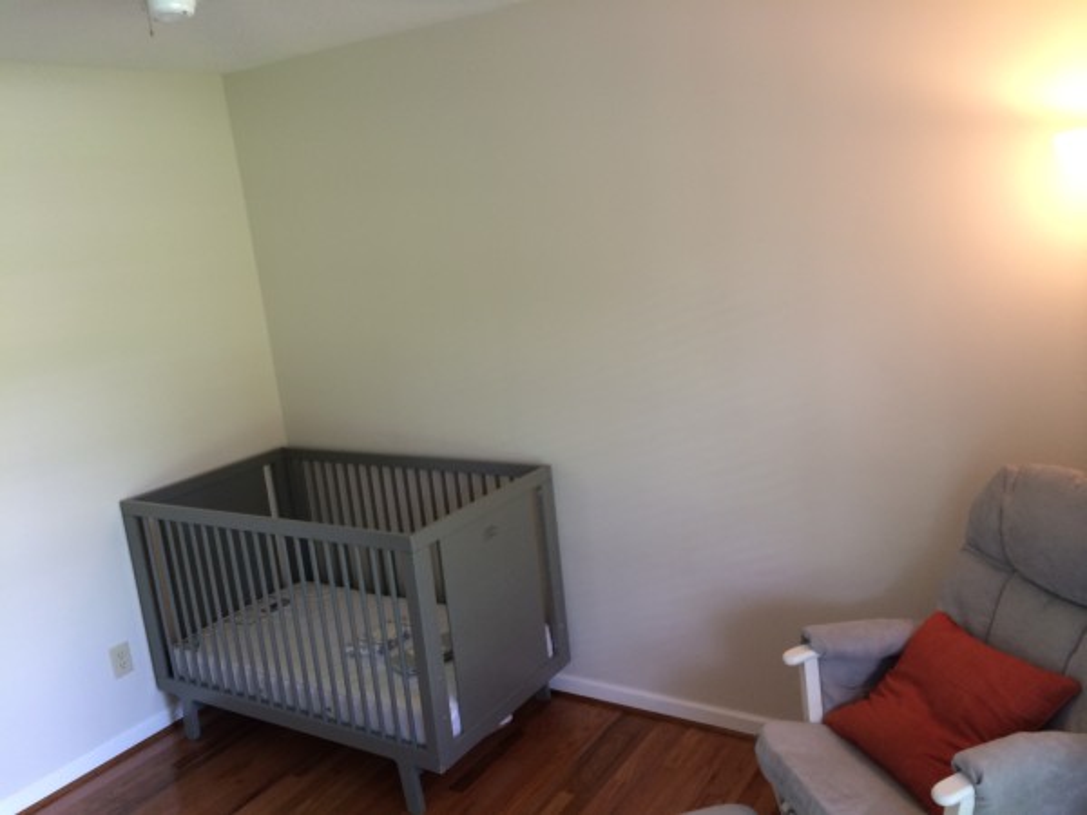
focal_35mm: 30
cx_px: 544
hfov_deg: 60.0
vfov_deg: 46.8
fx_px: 942
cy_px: 408
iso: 100
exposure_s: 1/30
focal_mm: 4.12
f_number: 2.2
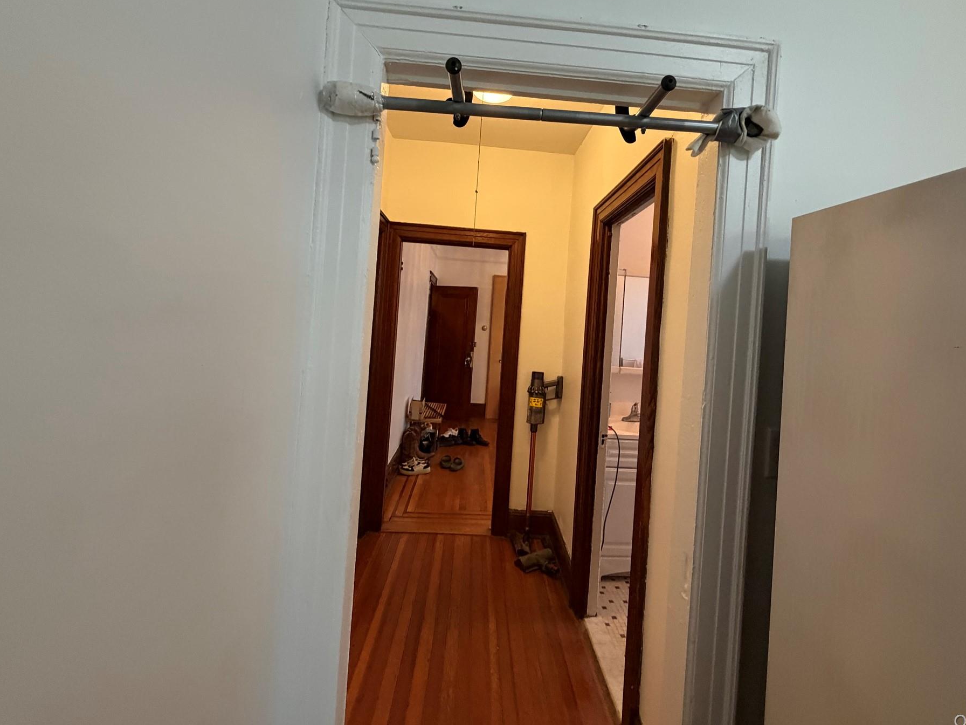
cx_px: 512
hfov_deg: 94.4
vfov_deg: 77.8
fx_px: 446
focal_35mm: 16
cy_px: 320
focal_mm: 2.22
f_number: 2.2
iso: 500
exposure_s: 1/60
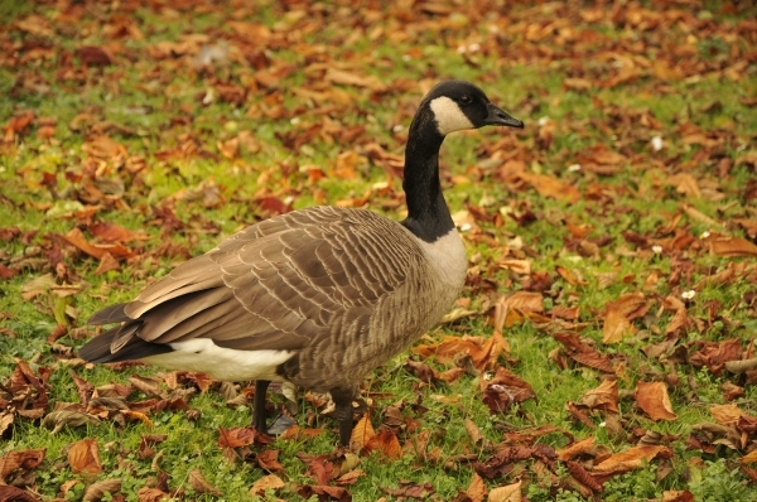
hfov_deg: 13.1
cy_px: 251
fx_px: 3307
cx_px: 378
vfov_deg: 8.7
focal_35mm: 158
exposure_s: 1/125
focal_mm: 105
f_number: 5.6
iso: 200
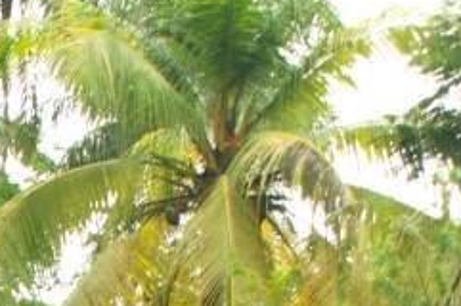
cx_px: -231
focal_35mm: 130
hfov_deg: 14.7
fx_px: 1662
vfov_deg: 9.6
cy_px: 675
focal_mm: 18
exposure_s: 1/160
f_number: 5.6
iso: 800
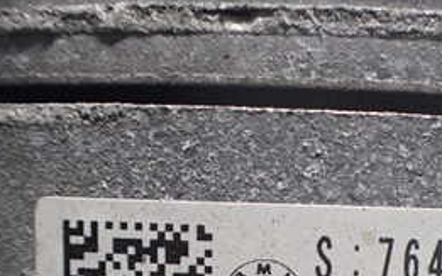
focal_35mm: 73
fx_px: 879
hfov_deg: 27.9
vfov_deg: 17.0
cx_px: 320
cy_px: 337
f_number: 2.3
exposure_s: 1/50
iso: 800
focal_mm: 5.4
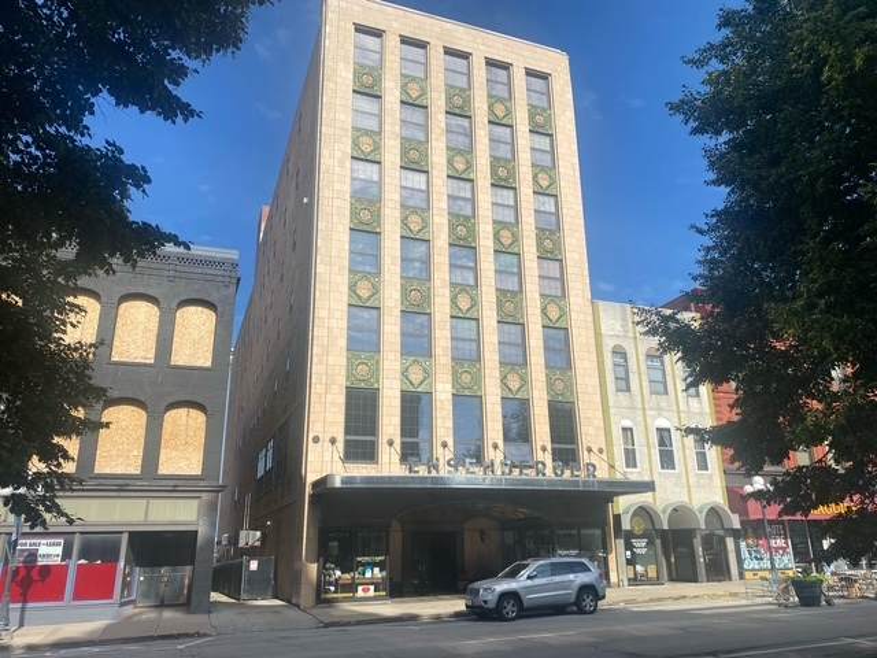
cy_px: 329
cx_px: 438
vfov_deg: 53.1
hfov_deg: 67.3
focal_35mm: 26
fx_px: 659
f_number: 1.8
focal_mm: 4.25
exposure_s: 1/3984
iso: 32
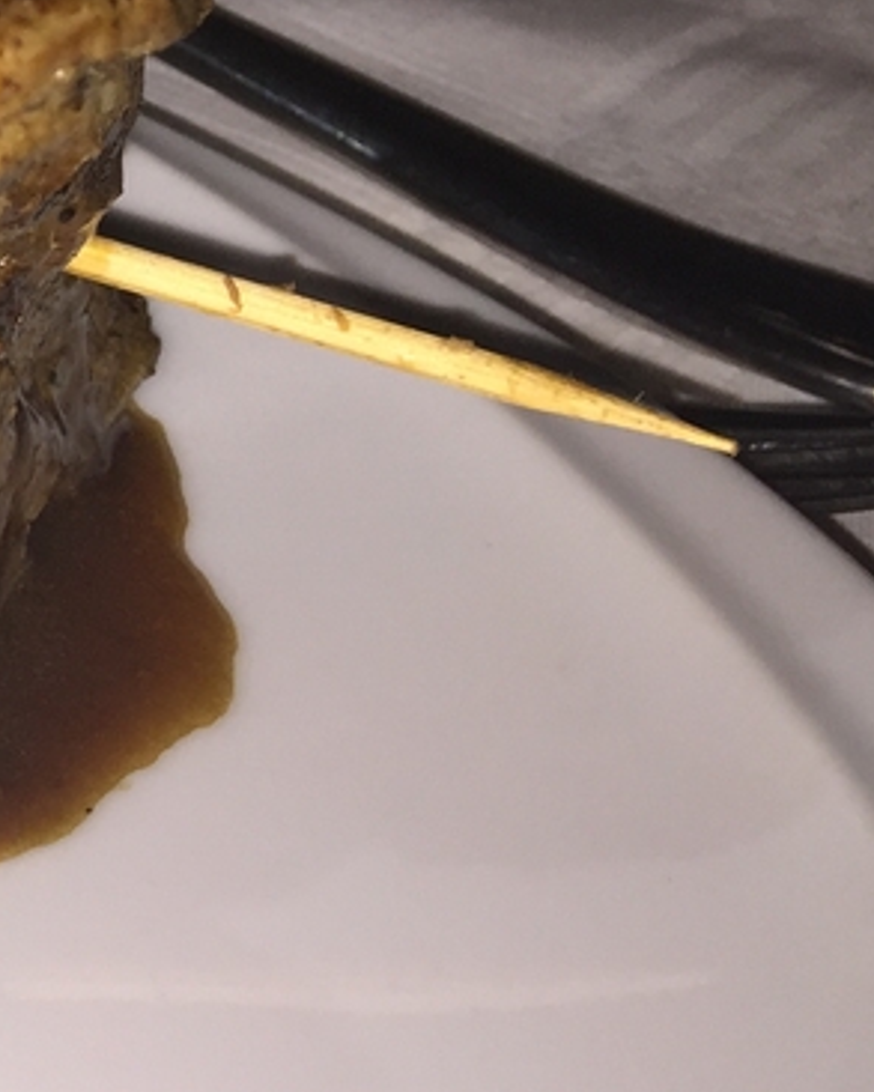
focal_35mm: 99
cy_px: 176
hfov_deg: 13.1
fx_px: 3200
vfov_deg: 19.1
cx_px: -958
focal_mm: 4.15
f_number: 2.2
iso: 32
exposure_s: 1/80
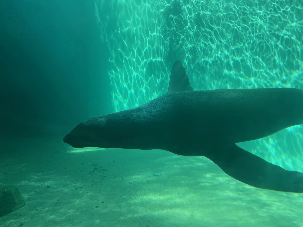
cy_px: 114
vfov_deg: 53.1
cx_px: 152
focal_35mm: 26
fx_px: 228
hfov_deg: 67.3
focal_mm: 4.2
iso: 32
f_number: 1.6
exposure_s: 1/127
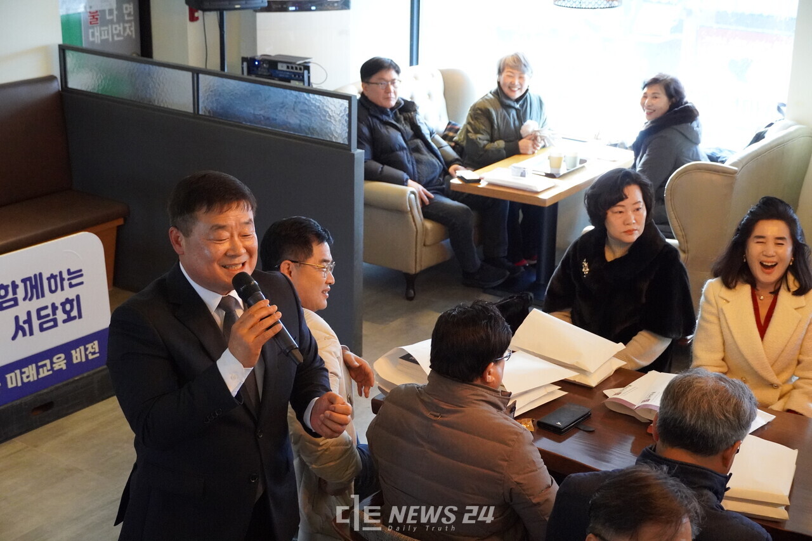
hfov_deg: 34.2
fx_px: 1319
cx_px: 406
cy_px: 270
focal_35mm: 58
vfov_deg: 23.2
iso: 6400
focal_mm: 39
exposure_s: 1/160
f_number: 4.5
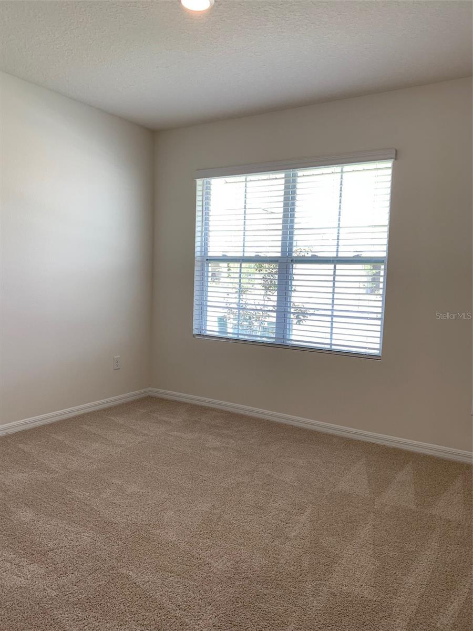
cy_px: 316
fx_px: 474
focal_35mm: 26
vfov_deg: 67.3
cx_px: 236
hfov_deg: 53.1
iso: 50
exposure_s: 1/120
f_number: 1.8
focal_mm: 4.25
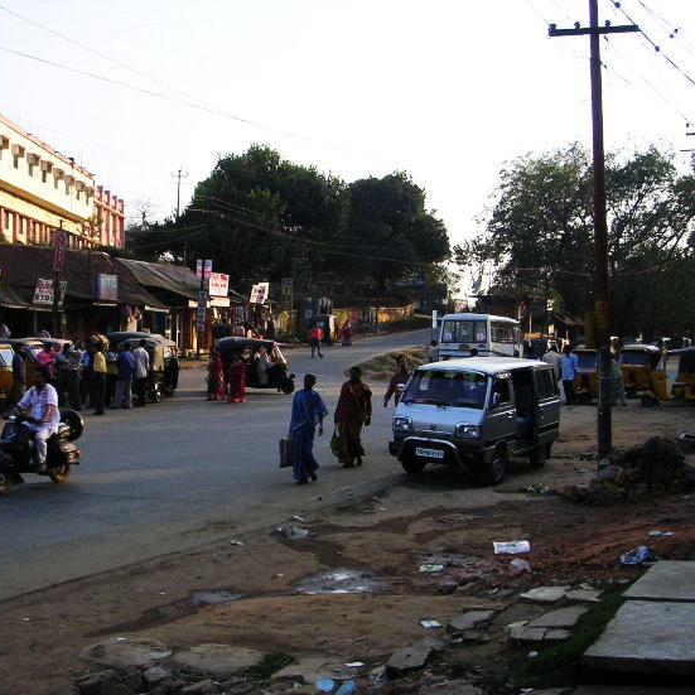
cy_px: 348
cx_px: 252
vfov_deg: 37.6
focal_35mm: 45
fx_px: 1022
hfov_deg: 37.3
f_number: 2.8
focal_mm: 6
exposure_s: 1/250
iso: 50
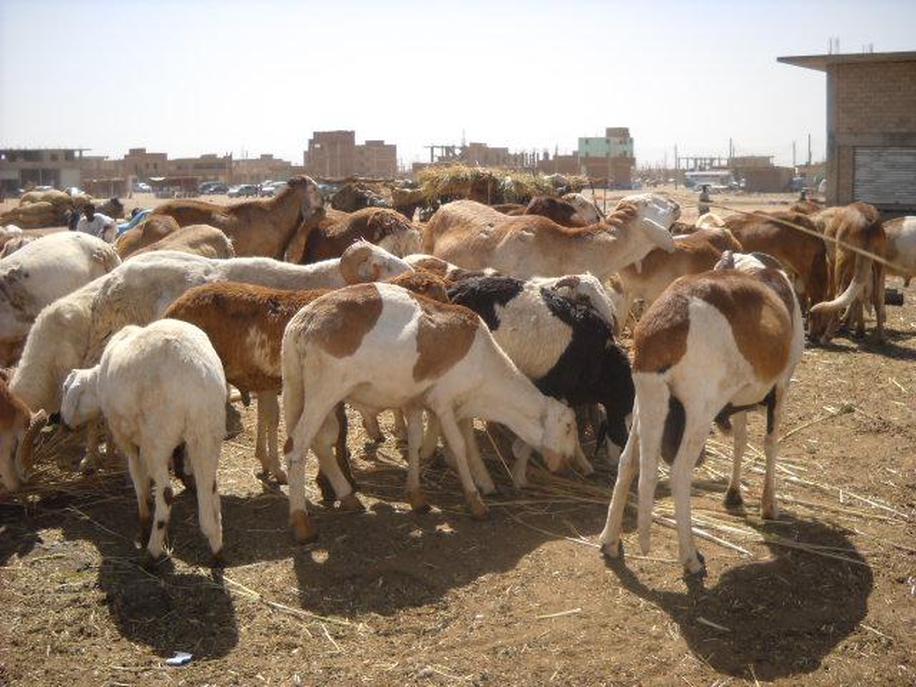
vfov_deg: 35.1
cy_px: 344
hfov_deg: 45.8
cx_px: 458
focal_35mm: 41
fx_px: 1085
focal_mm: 6.72
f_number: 5.5
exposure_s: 1/284
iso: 64
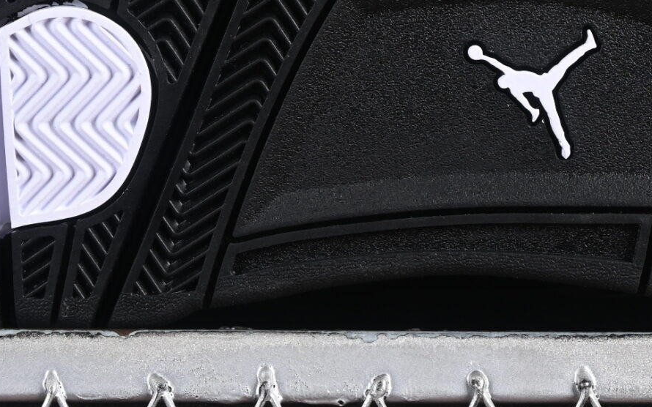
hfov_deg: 9.5
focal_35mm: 220
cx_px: 366
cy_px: -55
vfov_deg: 5.9
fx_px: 3909
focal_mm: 50
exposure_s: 1/50
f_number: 6.3
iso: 160
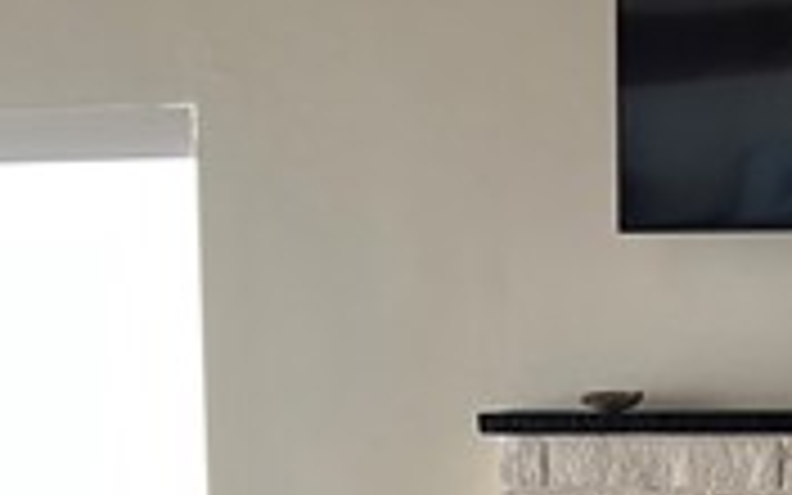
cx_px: 644
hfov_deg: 20.5
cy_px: 752
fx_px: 2158
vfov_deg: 12.4
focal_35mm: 100
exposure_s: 1/96
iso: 125
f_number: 1.5
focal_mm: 5.7
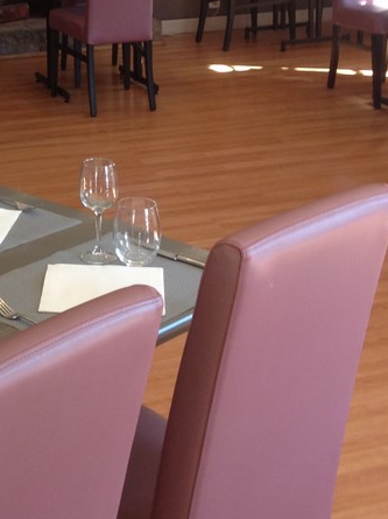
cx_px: 31
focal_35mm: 84
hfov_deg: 17.3
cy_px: 9
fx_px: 1257
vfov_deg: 22.5
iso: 50
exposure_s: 1/20
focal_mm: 4.28
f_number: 2.4
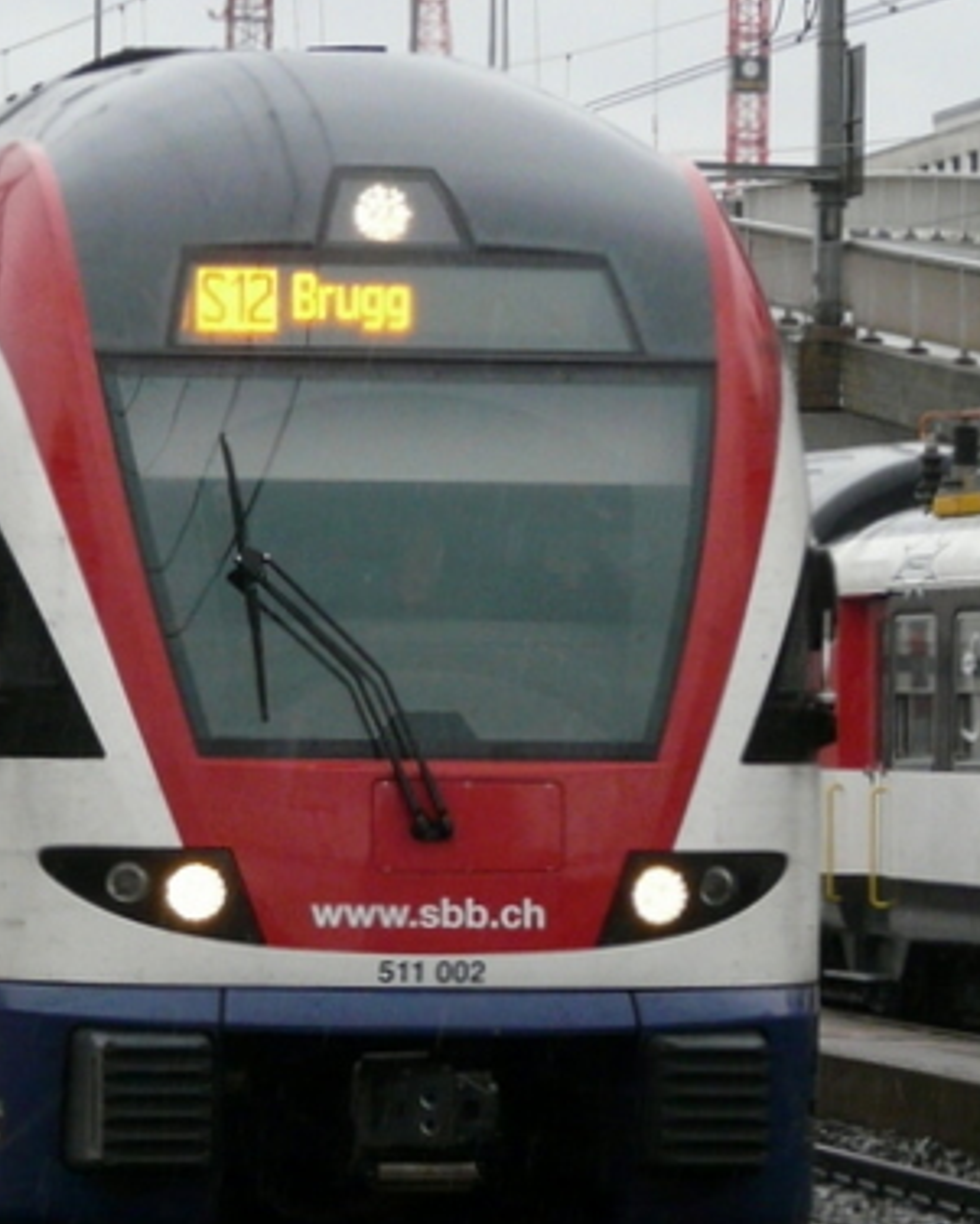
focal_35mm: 249
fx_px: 9024
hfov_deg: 6.2
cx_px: 378
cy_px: 736
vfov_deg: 7.8
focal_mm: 15.8
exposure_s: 1/200
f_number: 4
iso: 200
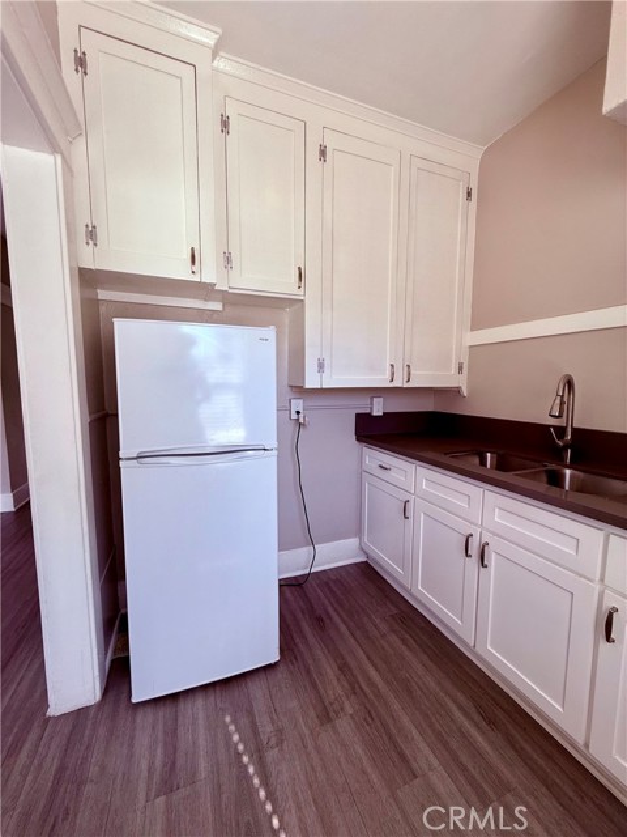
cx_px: 314
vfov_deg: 102.1
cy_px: 418
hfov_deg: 85.7
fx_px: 338
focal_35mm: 14
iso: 50
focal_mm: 2.22
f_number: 2.2
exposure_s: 1/184
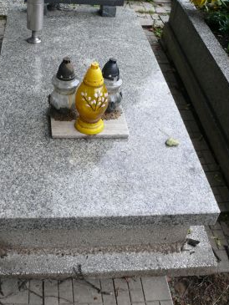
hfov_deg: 31.5
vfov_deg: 41.0
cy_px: 122
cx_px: 97
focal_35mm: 46
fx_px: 406
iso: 100
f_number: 2.8
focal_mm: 7.4
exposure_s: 1/80
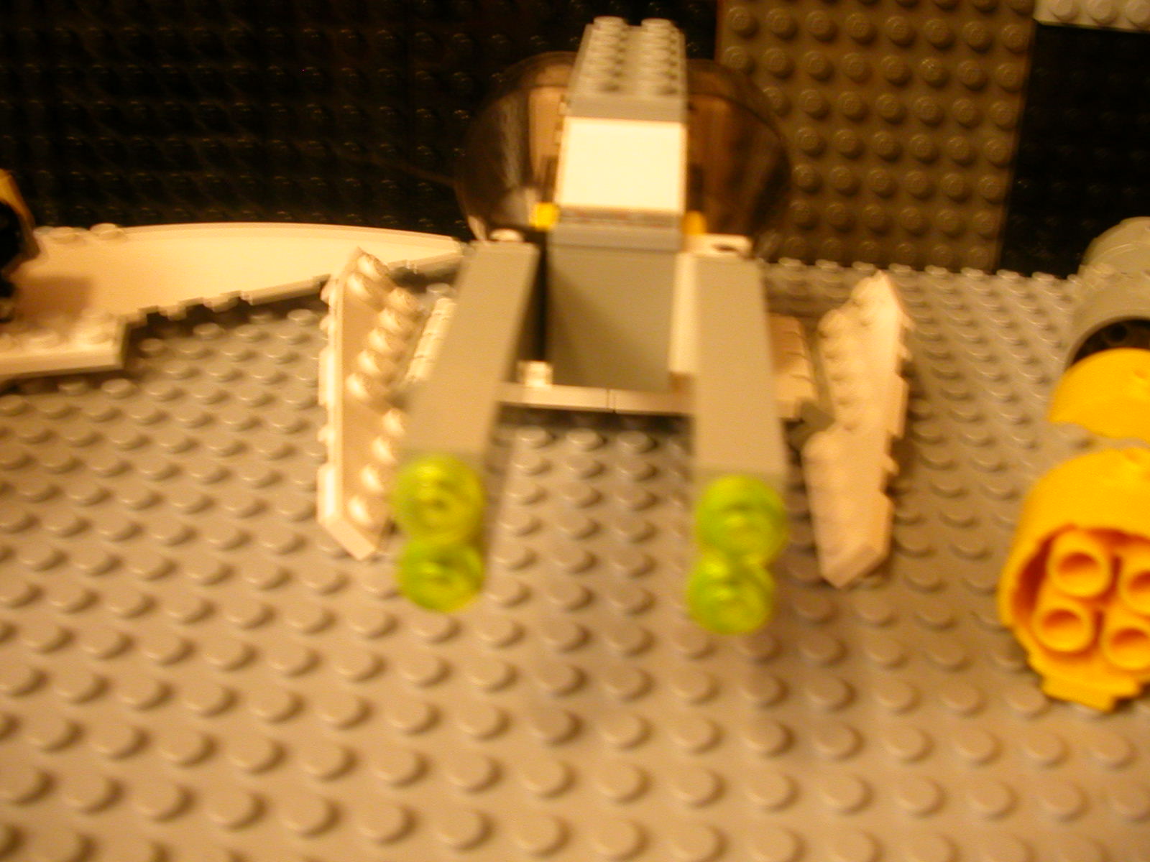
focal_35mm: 37
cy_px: 431
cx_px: 575
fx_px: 1229
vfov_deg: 38.7
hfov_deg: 50.1
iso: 152
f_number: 2.7
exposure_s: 1/3.8
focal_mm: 5.6
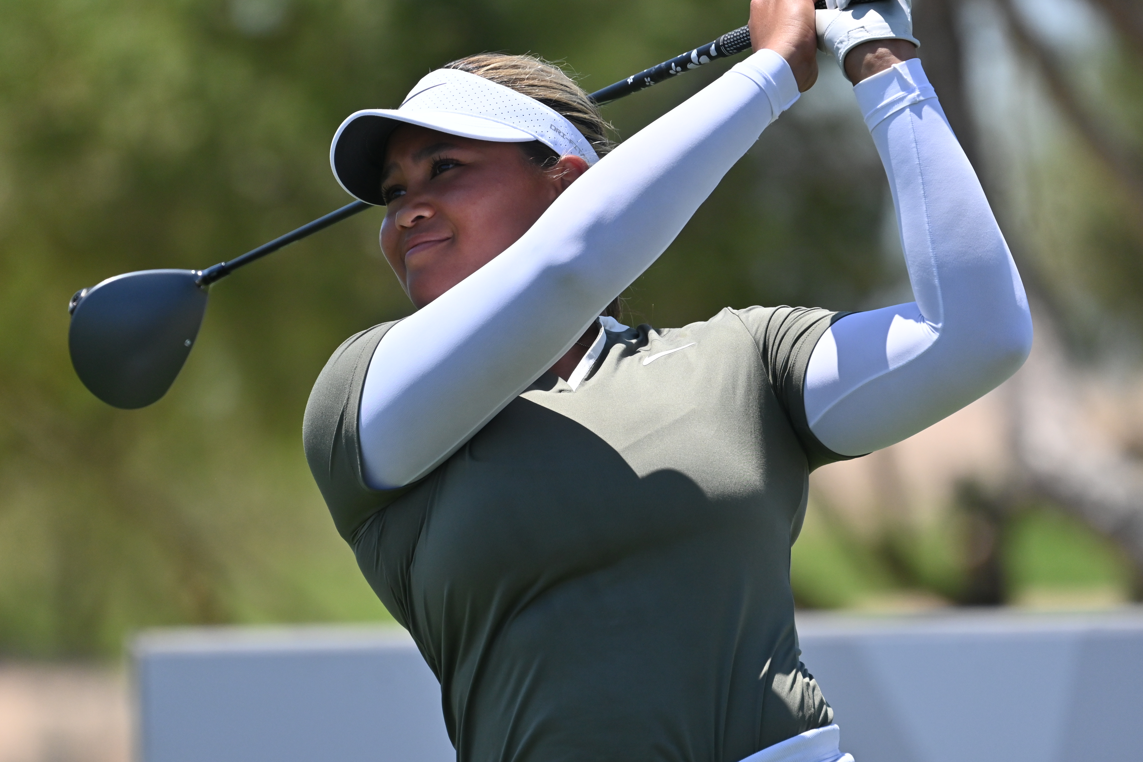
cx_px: 572
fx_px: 19049
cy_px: 381
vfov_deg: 2.3
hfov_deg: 3.4
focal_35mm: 600
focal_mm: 400
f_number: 5.6
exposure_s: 1/4000
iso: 800
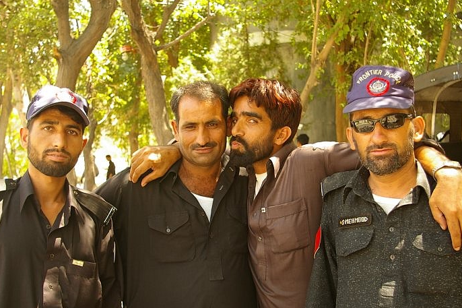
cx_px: 230
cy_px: 158
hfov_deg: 46.4
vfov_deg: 31.9
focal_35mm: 42
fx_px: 539
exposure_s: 1/60
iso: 200
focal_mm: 24
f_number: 4.5
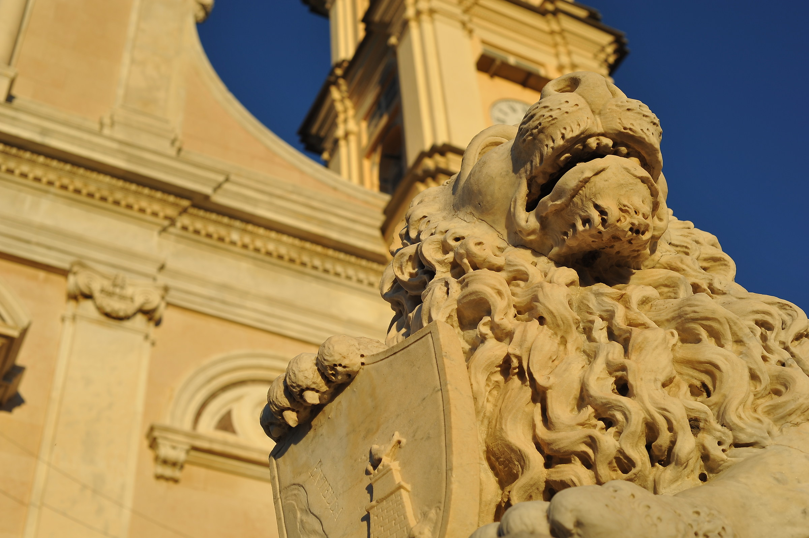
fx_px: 1123
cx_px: 404
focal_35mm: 50
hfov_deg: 39.6
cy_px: 269
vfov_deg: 26.9
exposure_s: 1/640
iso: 200
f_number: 6.3
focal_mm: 50
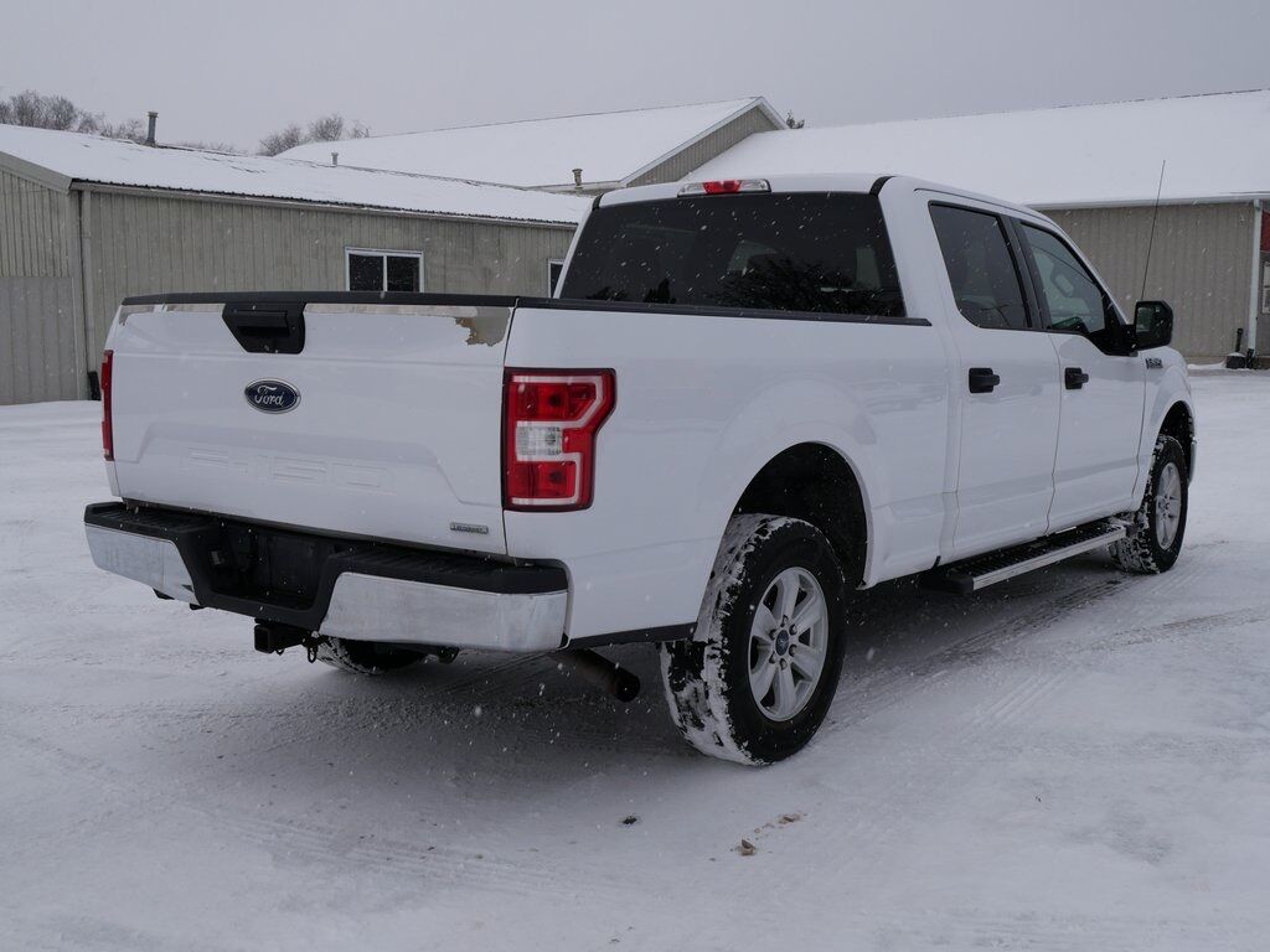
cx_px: 635
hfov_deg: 51.4
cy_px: 476
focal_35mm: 36
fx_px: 1321
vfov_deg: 39.7
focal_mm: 18
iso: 200
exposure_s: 1/250
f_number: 7.1
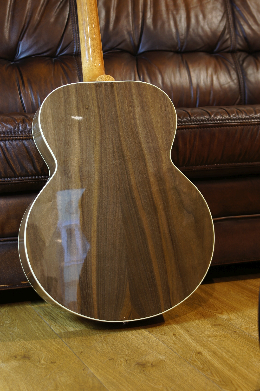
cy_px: 196
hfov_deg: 18.1
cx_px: 130
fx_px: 814
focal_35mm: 75
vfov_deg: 27.0
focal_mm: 50
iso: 100
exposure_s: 1/8
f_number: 4.5
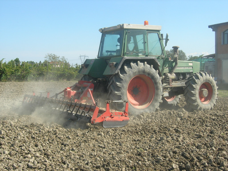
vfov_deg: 28.6
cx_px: 114
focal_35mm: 51
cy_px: 86
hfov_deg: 37.5
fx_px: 336
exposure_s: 1/297
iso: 64
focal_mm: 10.6
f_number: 5.4
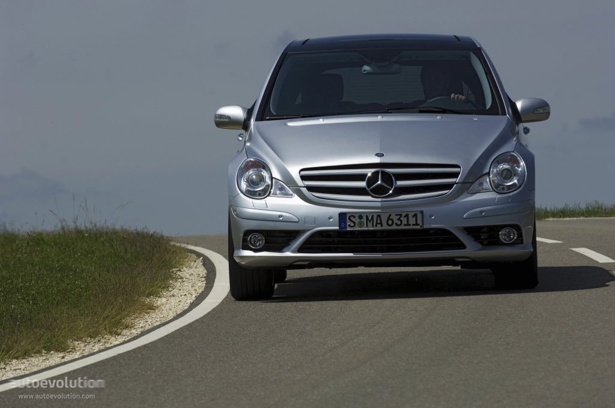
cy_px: 204
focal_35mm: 300
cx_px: 308
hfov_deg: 6.9
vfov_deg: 4.6
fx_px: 5118
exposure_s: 1/500
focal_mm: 200
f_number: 7.1
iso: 100
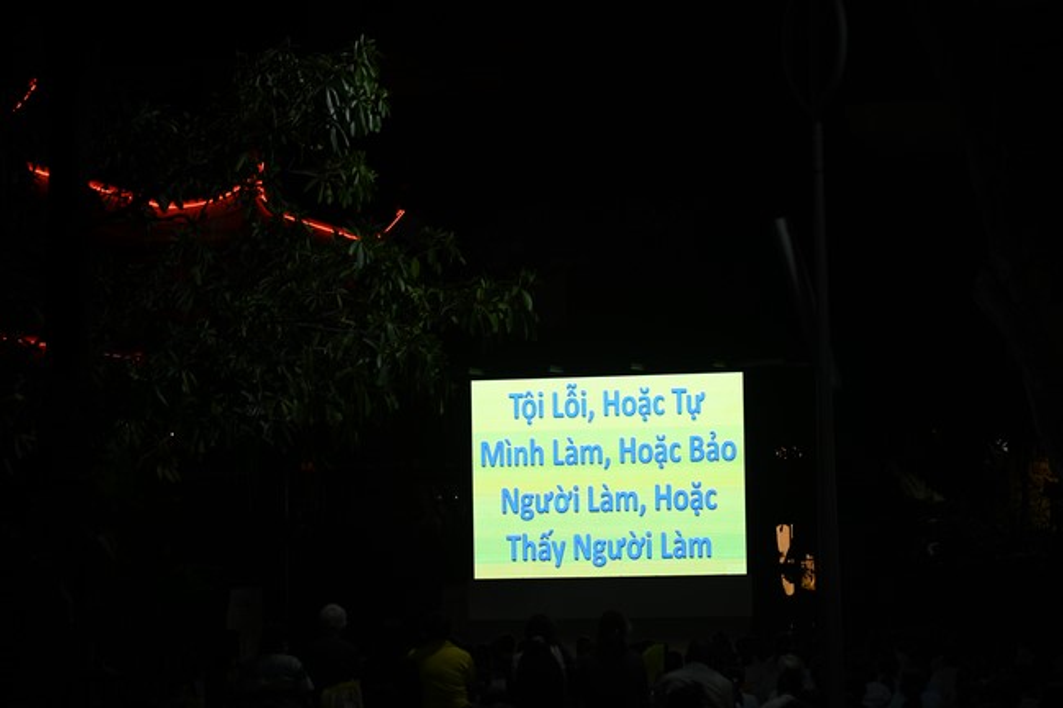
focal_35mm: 120
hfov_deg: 17.1
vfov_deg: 11.4
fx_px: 3541
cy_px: 354
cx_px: 532
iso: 800
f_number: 4.5
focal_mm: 120
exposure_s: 1/250
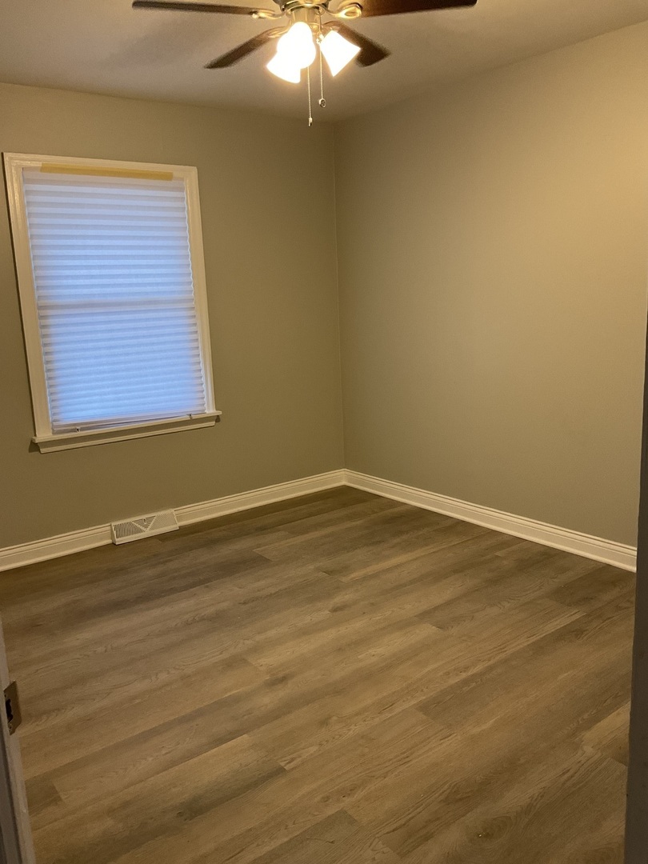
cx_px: 324
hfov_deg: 48.2
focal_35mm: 29
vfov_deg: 61.7
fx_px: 724
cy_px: 432
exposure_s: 1/60
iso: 100
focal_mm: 3
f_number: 1.8
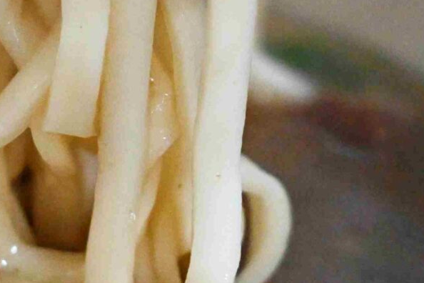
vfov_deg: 4.2
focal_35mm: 323
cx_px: -9
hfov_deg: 6.4
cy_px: -93
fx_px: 3804
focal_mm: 50
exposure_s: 1/200
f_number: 2.8
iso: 2800
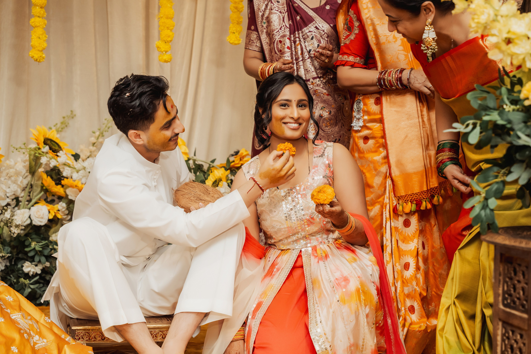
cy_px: 177
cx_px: 266
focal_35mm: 70
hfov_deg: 28.8
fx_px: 1032
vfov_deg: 19.5
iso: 1250
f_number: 4
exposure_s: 1/200
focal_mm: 70
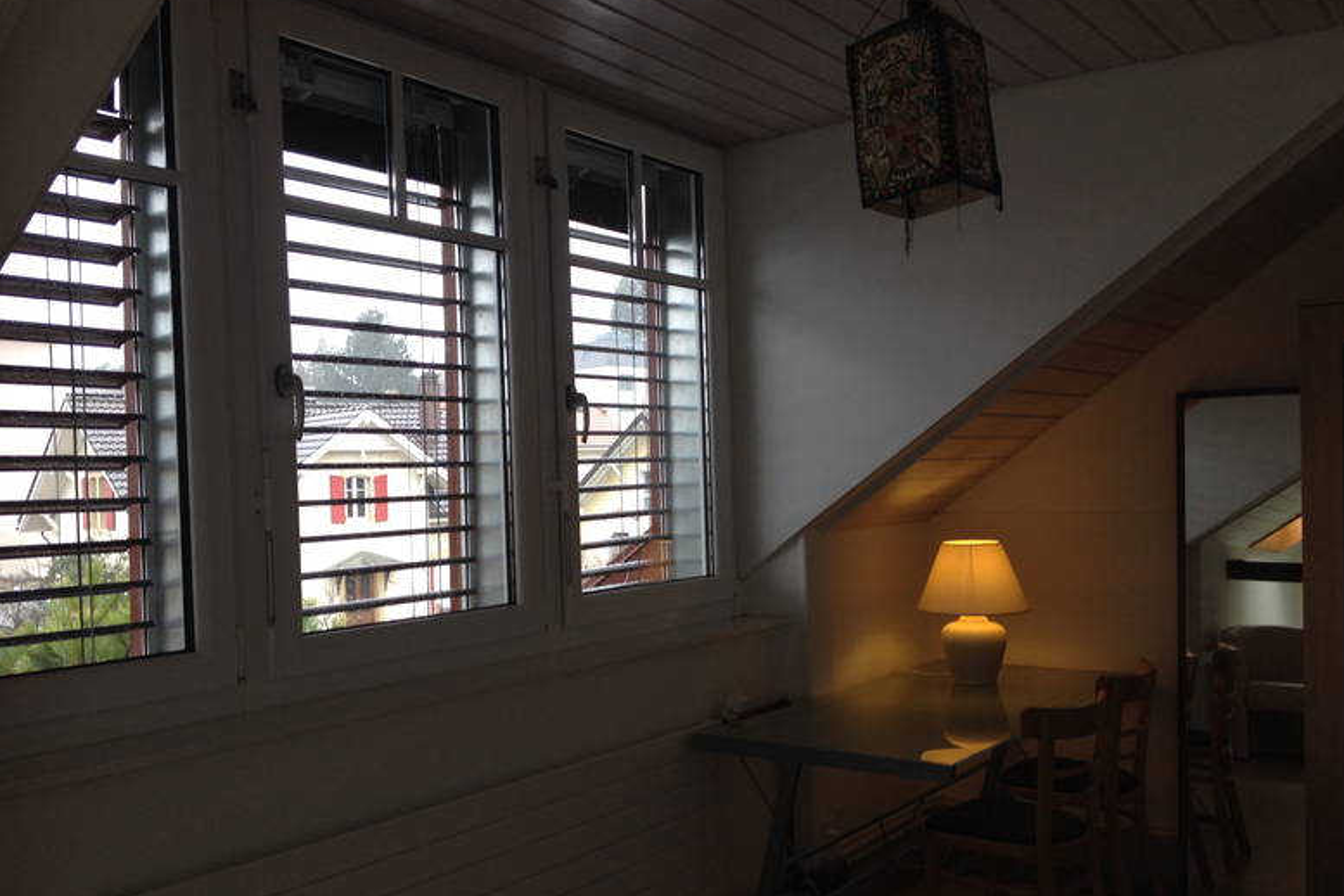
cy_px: 500
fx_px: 1381
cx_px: 669
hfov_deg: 51.9
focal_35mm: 37
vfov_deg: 35.9
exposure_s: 1/40
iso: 64
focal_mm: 4.28
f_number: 2.4
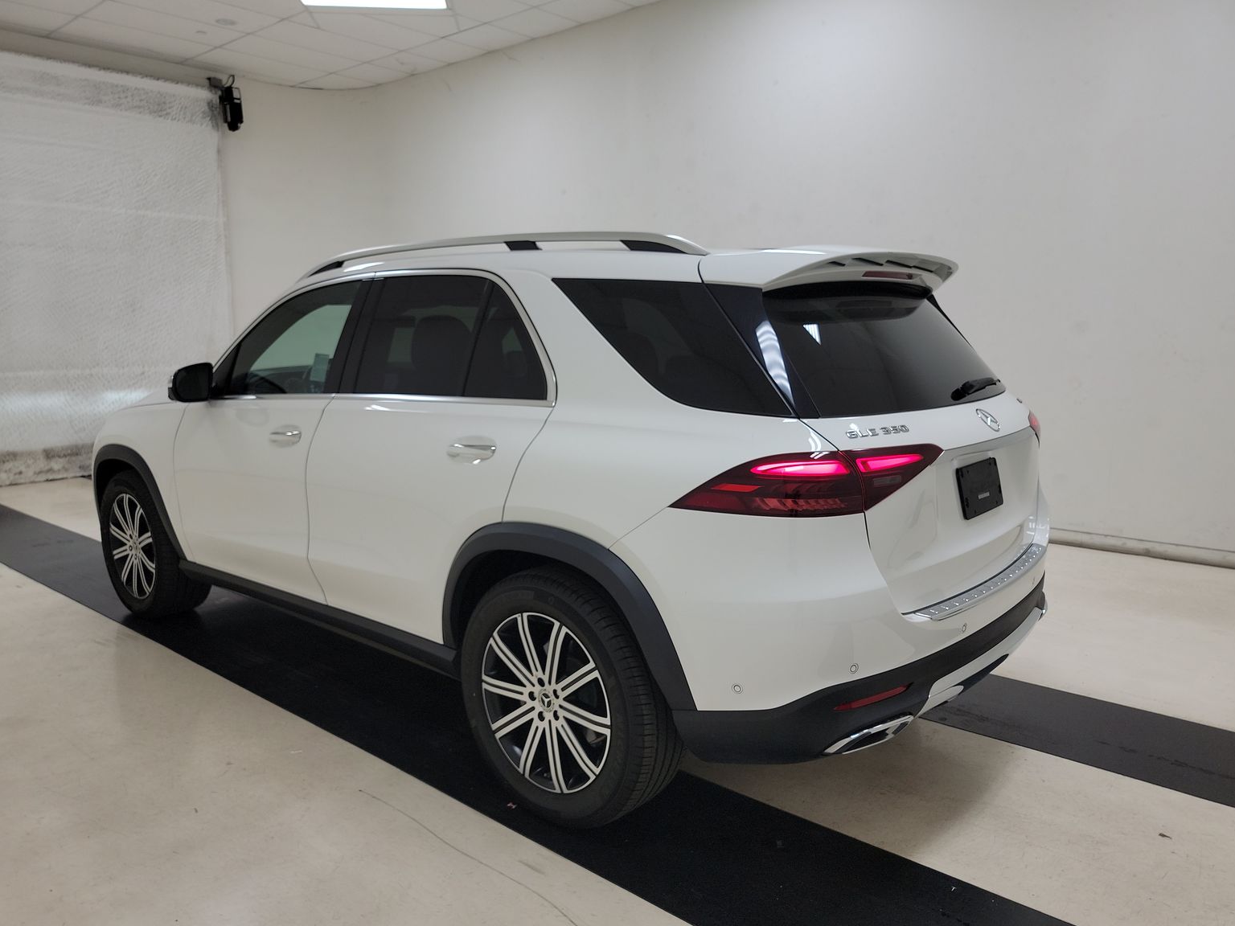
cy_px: 469
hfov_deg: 69.4
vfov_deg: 54.9
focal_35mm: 25
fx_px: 892
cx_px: 604
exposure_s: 1/151
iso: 50
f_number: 1.8
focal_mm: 6.7
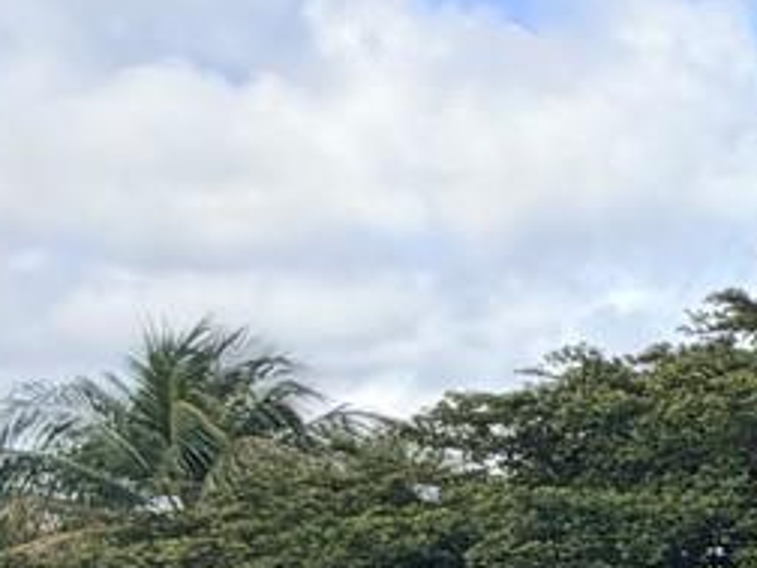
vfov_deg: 15.7
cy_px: 760
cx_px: 1980
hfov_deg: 13.4
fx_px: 1946
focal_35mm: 89
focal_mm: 2.22
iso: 25
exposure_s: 1/770
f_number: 2.2
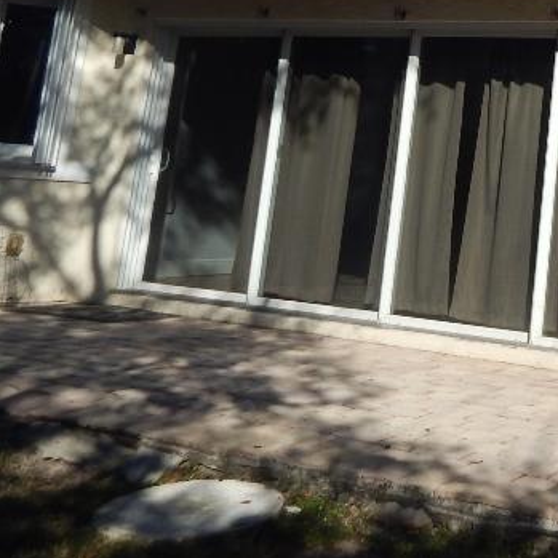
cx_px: 662
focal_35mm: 57
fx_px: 1040
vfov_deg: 28.3
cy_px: 5
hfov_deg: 26.8
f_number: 6
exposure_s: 1/800
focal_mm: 4
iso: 125
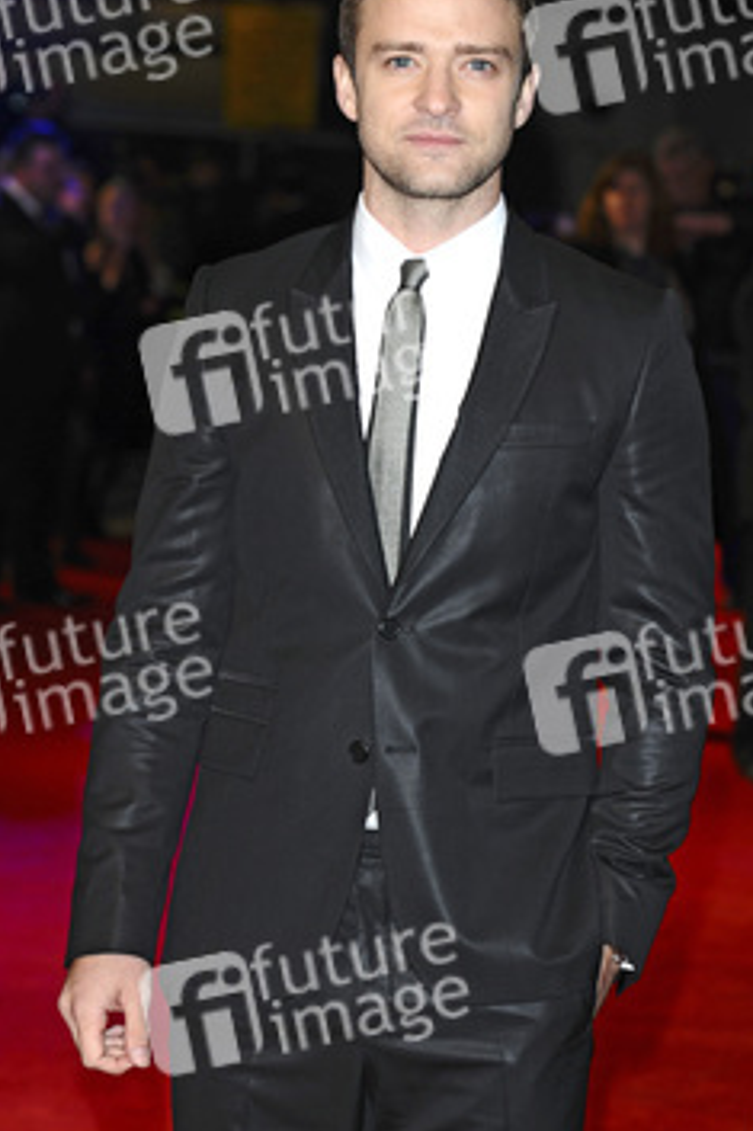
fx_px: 4271
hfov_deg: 10.1
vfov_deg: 15.1
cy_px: 519
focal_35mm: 136
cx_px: 397
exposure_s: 1/200
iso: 320
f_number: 4.5
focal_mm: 80
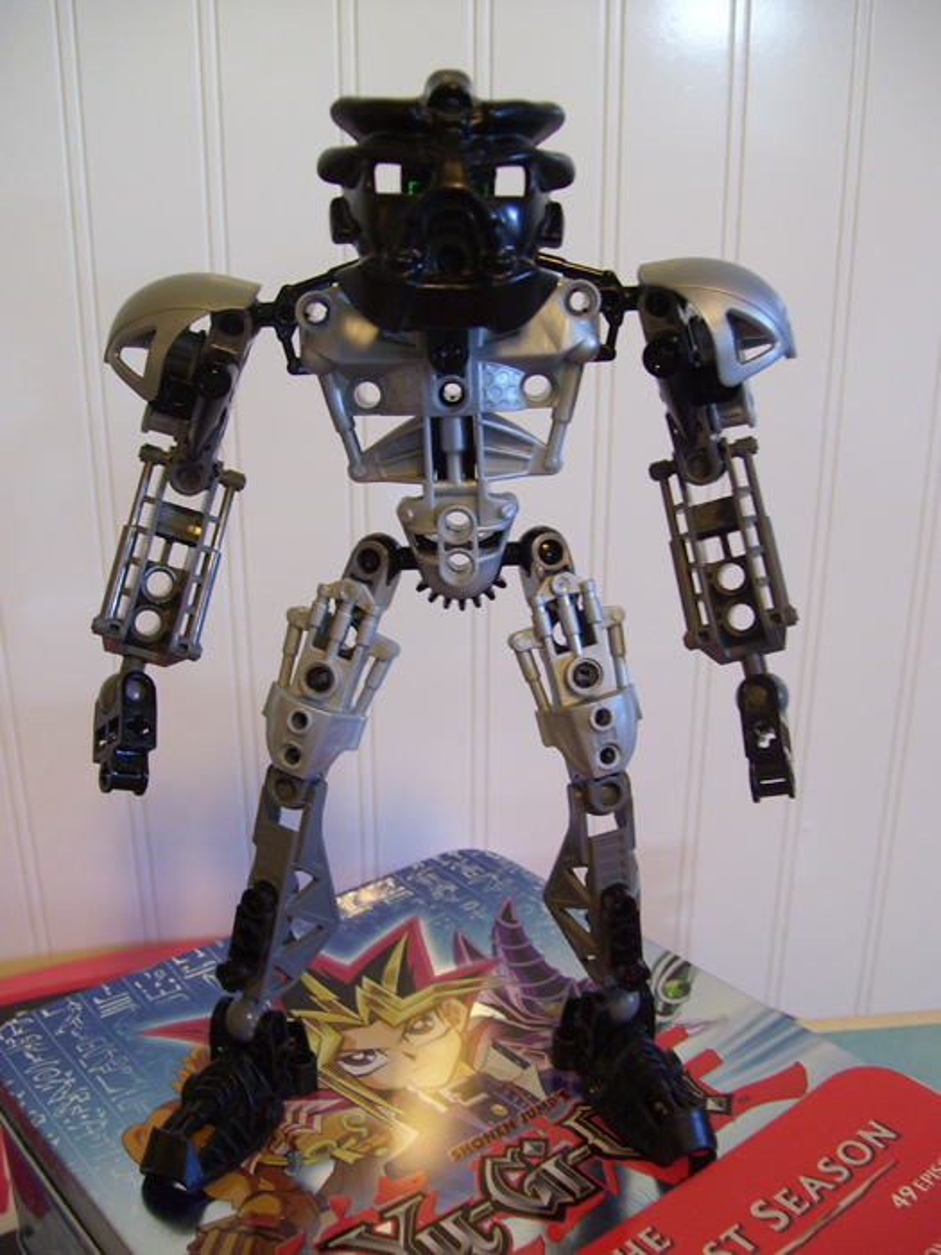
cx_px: 470
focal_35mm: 36
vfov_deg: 51.4
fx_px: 1305
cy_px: 628
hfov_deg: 39.7
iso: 160
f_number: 2.7
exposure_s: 1/8
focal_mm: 6
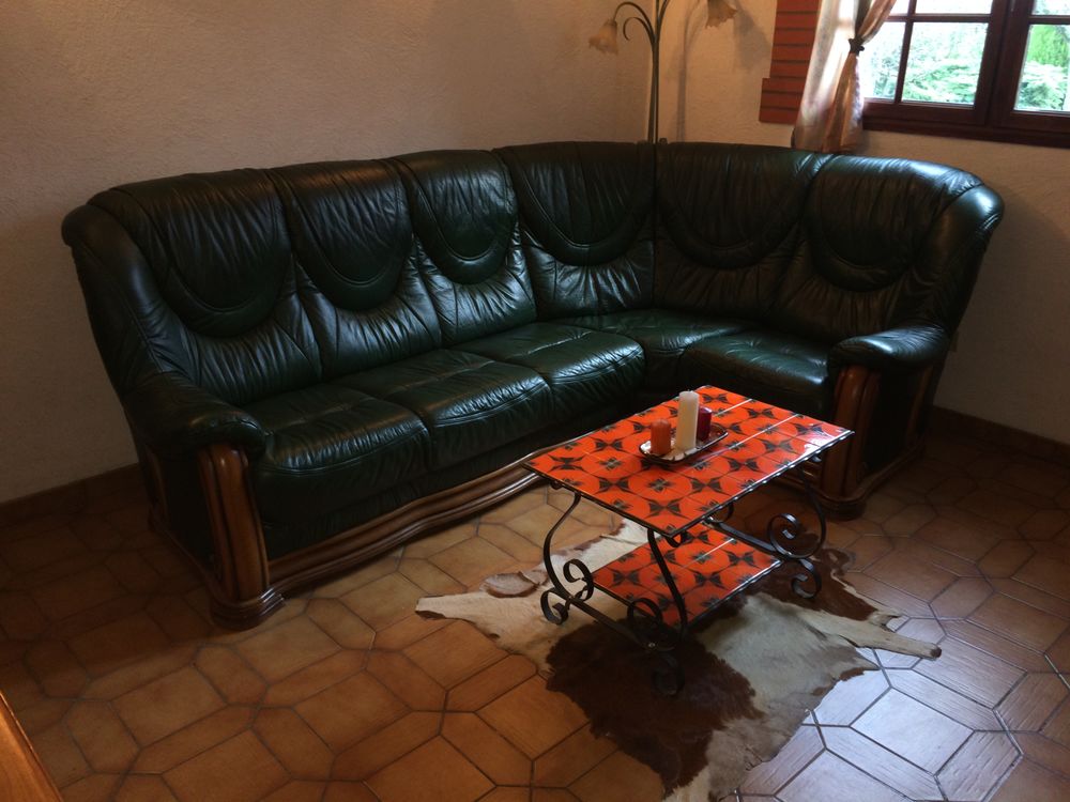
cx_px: 535
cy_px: 401
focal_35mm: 29
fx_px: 896
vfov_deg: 48.2
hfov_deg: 61.7
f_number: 2.2
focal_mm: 4.15
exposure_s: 1/25
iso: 80
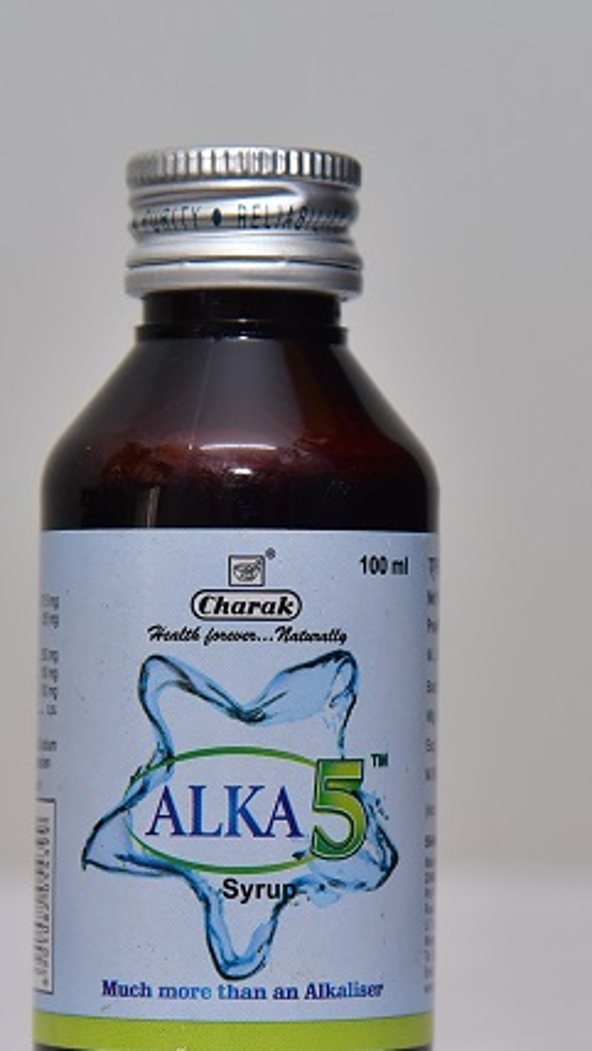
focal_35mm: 135
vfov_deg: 15.9
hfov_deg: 9.0
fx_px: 3764
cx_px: 236
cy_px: 636
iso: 1600
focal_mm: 105
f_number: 5.6
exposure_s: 1/160
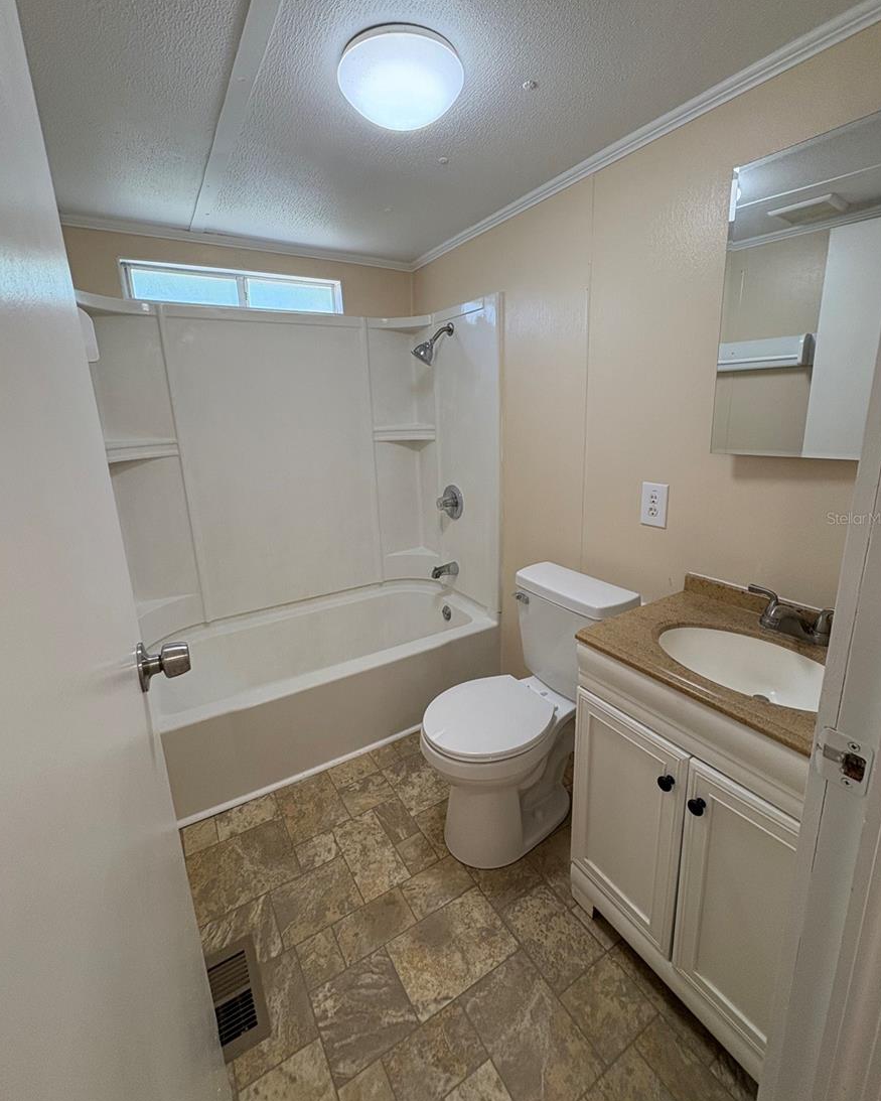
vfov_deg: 96.7
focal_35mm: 15
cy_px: 518
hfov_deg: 84.1
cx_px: 445
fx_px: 489
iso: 160
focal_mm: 2.22
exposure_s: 1/120
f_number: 2.2
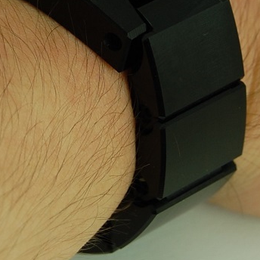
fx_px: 2073
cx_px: 143
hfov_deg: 7.2
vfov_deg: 7.1
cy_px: -34
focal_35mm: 244
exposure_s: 1/125
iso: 200
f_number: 5.6
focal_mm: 50
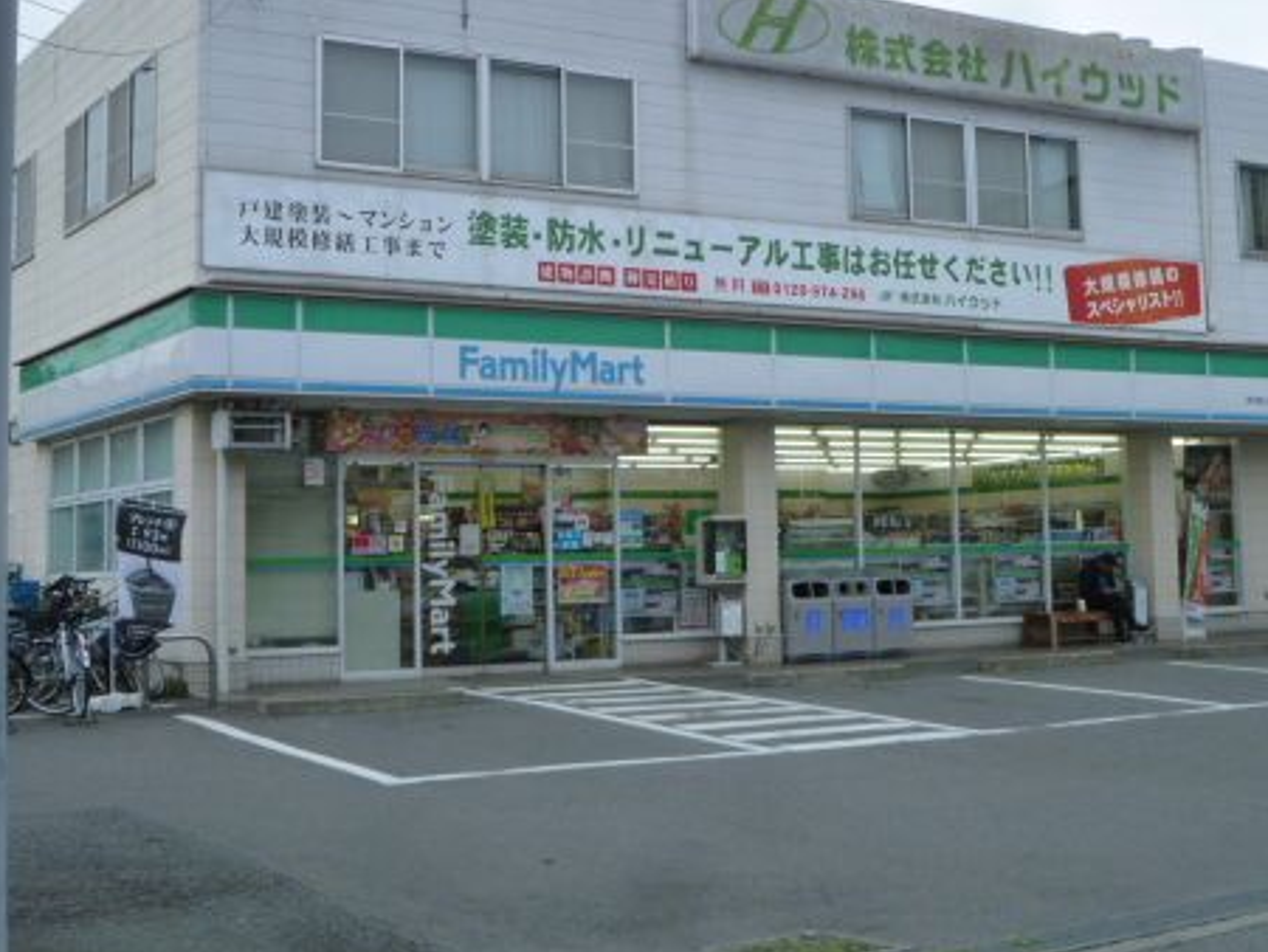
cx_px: 707
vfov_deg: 27.0
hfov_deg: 35.5
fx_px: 1979
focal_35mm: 54
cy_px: 352
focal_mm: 6.8
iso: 125
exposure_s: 1/125
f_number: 3.5
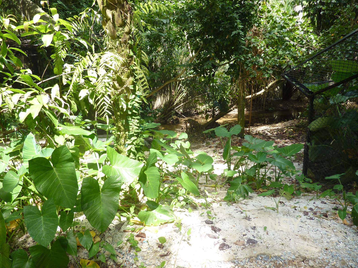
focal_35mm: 25
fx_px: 259
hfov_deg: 69.4
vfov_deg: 54.9
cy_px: 134
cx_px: 179
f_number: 3.3
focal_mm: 4.1
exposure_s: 1/80
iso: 80
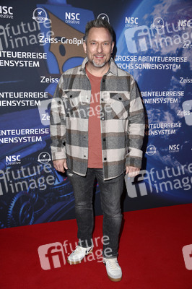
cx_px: 96
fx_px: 321
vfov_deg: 48.5
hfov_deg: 33.3
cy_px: 144
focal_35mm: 40
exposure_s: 1/250
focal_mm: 40
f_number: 5.6
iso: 640
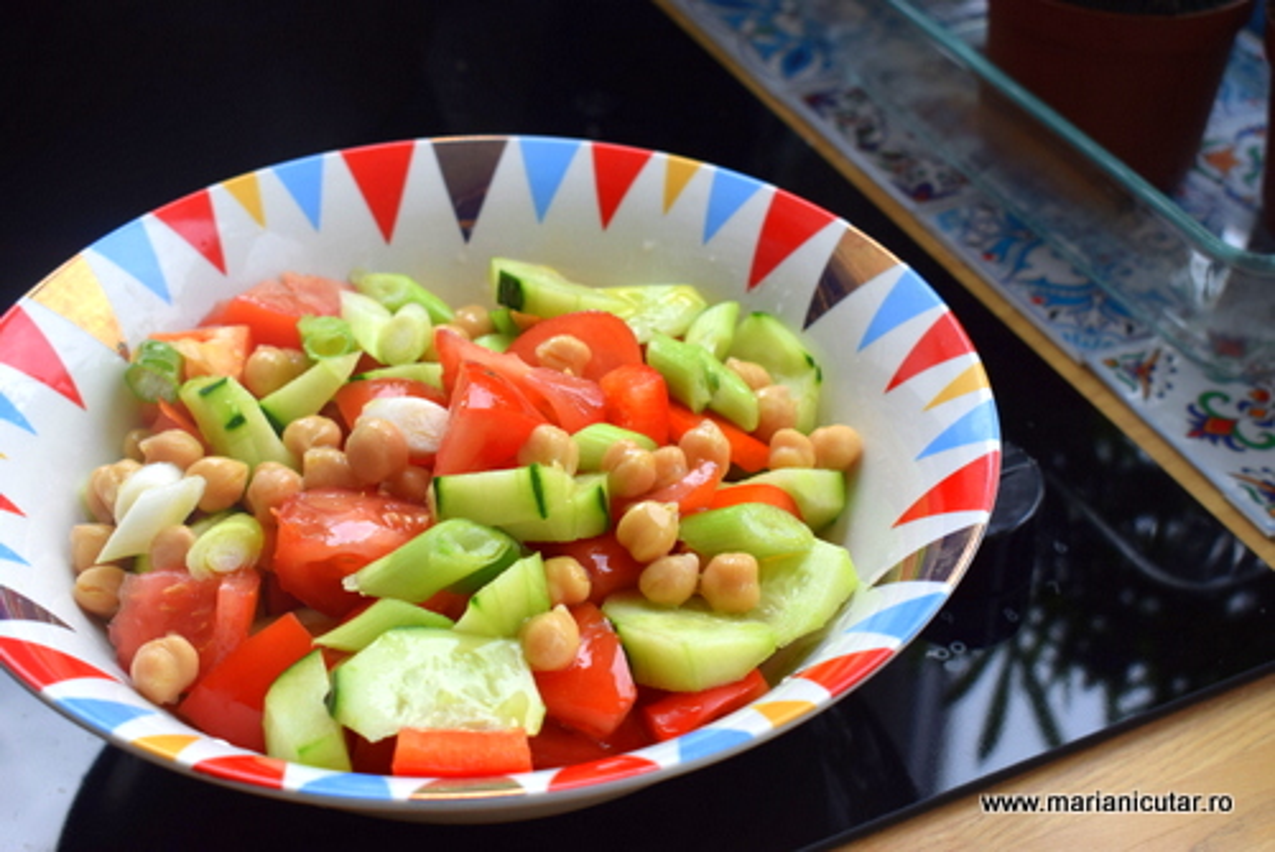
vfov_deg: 23.8
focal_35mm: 57
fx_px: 2020
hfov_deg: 35.0
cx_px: 638
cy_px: 426
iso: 280
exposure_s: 1/250
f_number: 8
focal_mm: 38
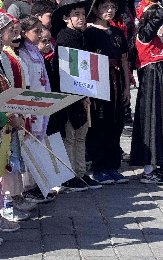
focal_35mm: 163
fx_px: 1158
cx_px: -75
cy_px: 71
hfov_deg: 7.9
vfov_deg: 12.8
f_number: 1.78
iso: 64
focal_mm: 6.76
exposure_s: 1/4049
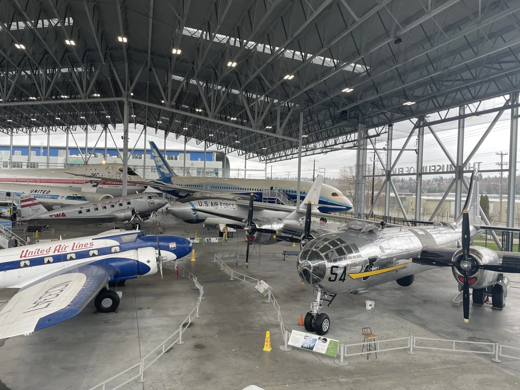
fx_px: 391
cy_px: 195
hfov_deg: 67.3
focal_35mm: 26
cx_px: 260
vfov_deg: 53.1
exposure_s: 1/121
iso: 40
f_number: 1.6
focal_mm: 4.2
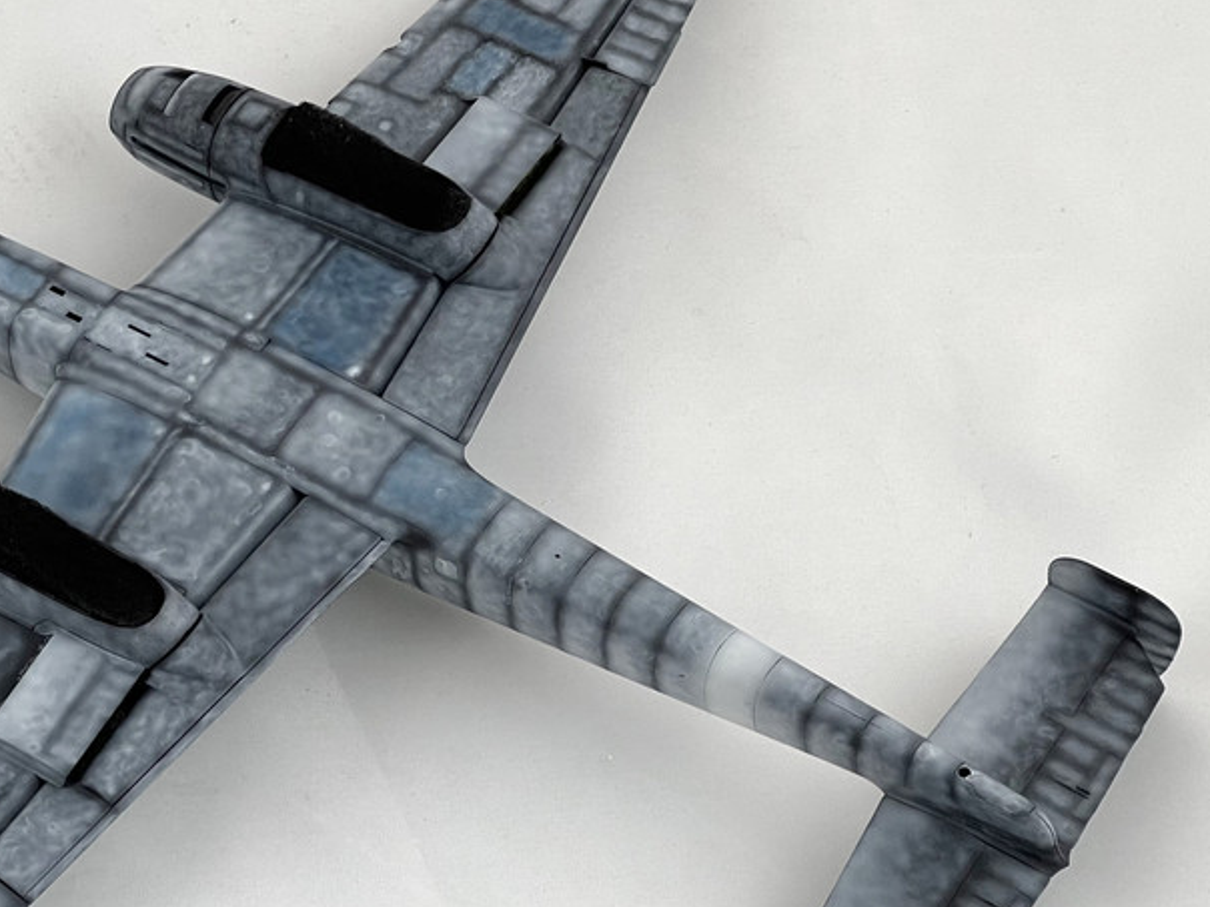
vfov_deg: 10.9
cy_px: 497
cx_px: 434
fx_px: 4754
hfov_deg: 14.5
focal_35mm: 136
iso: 40
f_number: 2.8
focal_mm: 9
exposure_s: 1/100
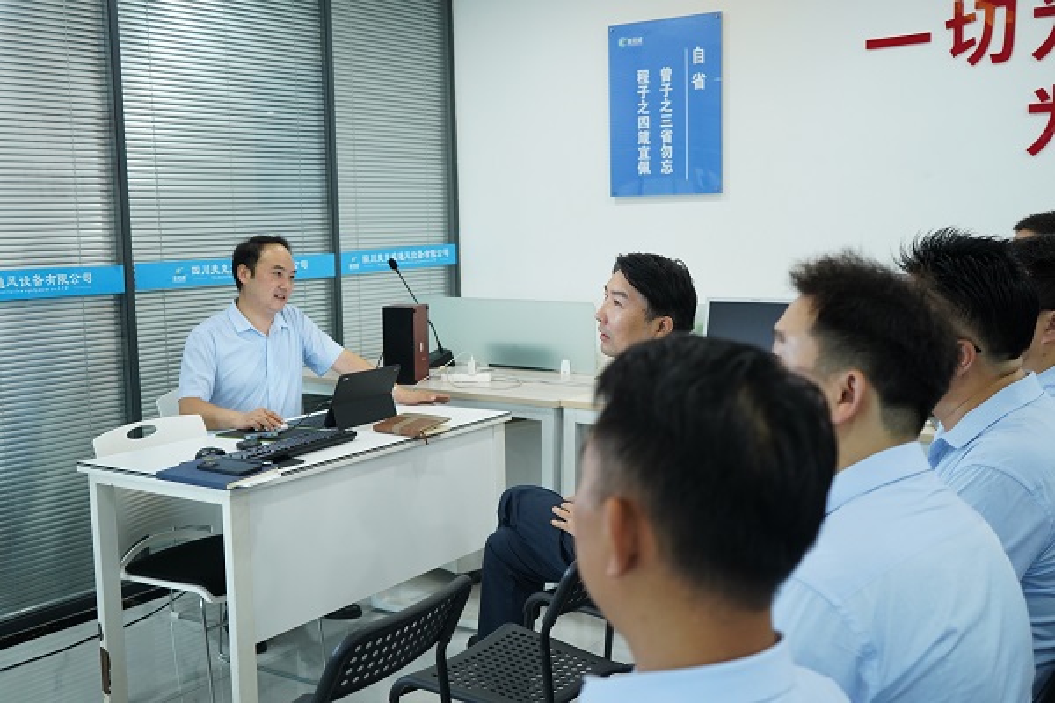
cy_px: 352
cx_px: 528
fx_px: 1084
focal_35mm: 37
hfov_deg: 51.9
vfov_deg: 35.9
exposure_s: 1/40
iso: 2000
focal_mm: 37
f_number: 4
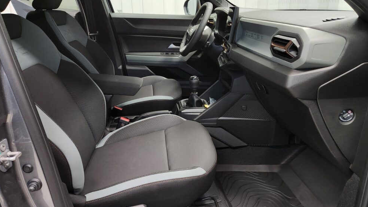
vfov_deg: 44.2
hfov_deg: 71.9
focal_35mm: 26
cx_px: 186
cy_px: 86
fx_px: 254
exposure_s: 1/100
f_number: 1.8
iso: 400
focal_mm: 5.4
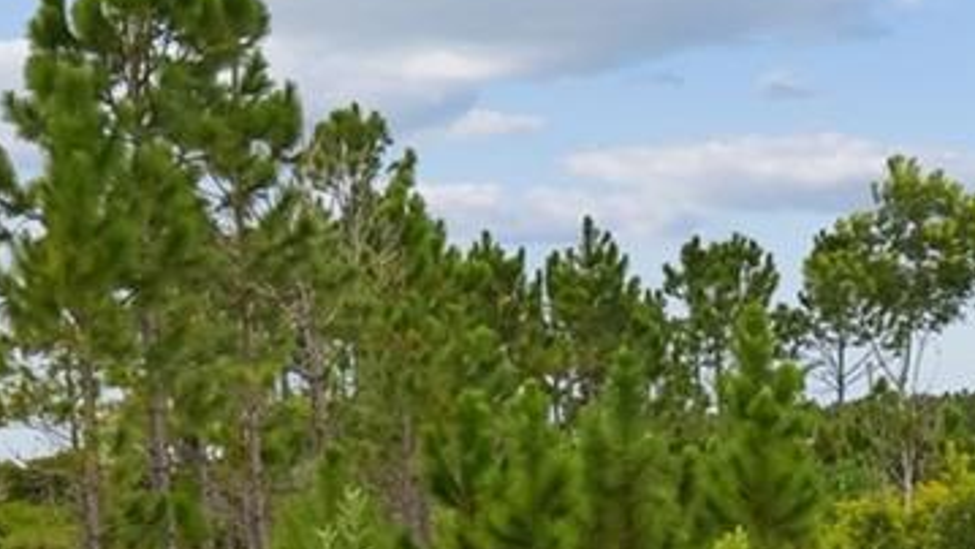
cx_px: 793
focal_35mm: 70
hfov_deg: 29.4
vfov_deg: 17.1
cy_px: 408
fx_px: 1810
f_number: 7.1
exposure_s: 1/50
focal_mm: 10
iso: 100
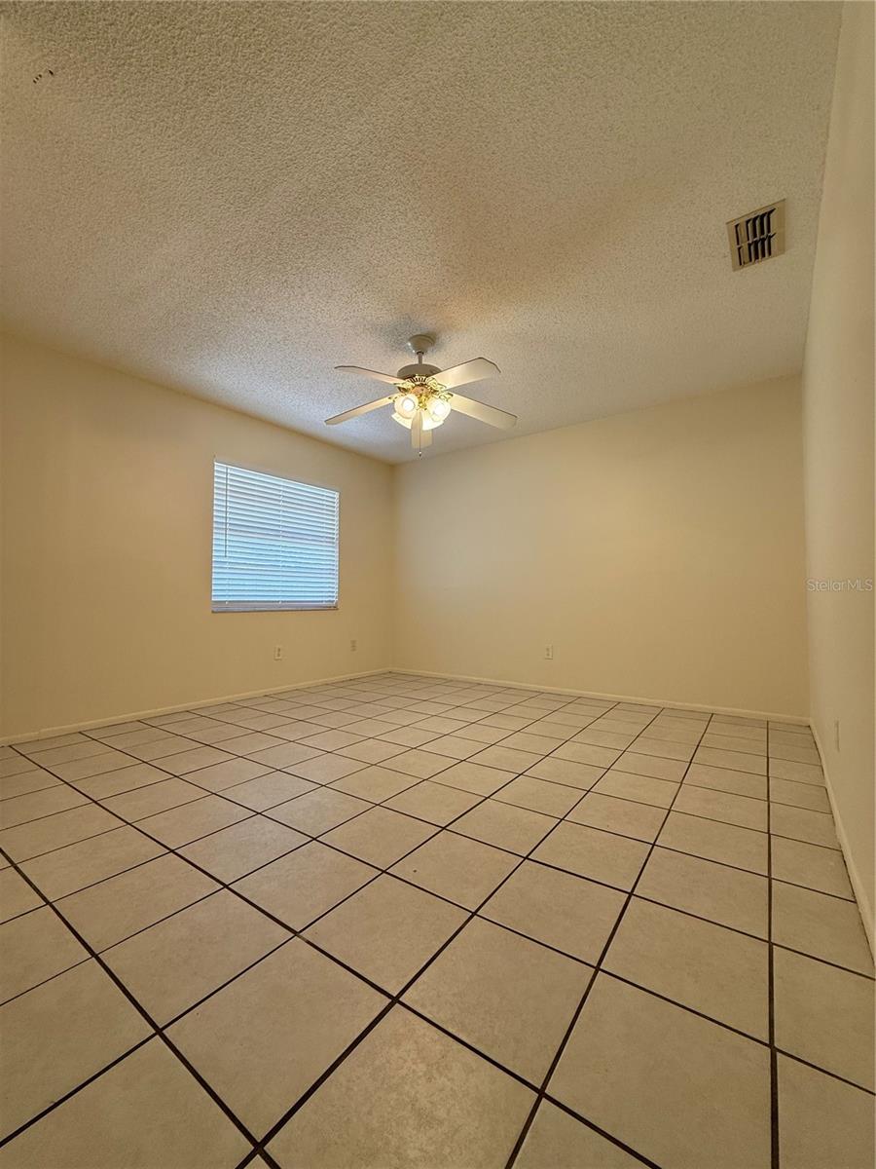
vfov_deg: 102.1
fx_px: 472
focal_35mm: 14
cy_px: 584
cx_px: 438
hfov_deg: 85.7
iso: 100
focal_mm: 2.22
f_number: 2.2
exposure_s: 1/120
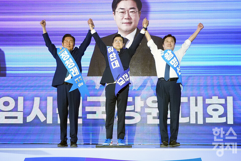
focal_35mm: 34
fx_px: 228
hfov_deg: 55.8
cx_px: 120
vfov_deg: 38.9
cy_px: 80
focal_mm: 34
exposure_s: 1/160
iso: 3200
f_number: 9
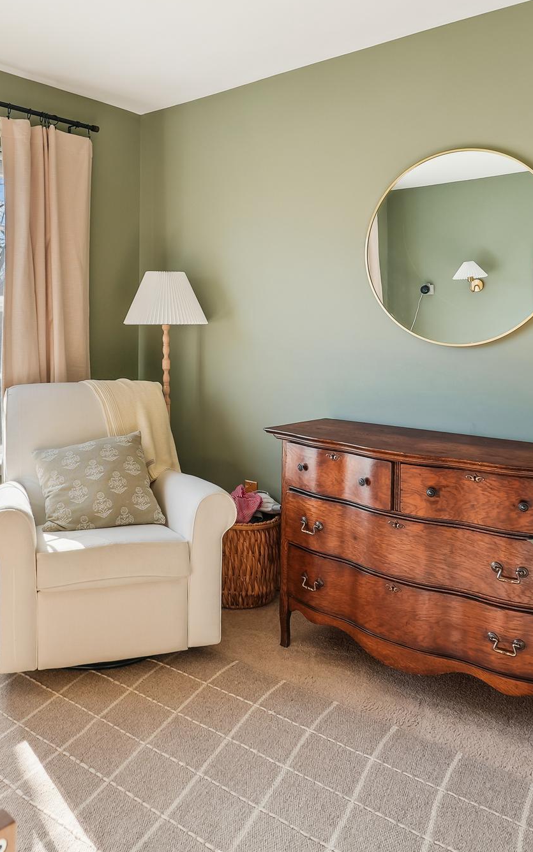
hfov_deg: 49.0
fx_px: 581
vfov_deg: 72.5
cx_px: 212
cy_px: 419
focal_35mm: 25
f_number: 8
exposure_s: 1/10
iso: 100
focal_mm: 16
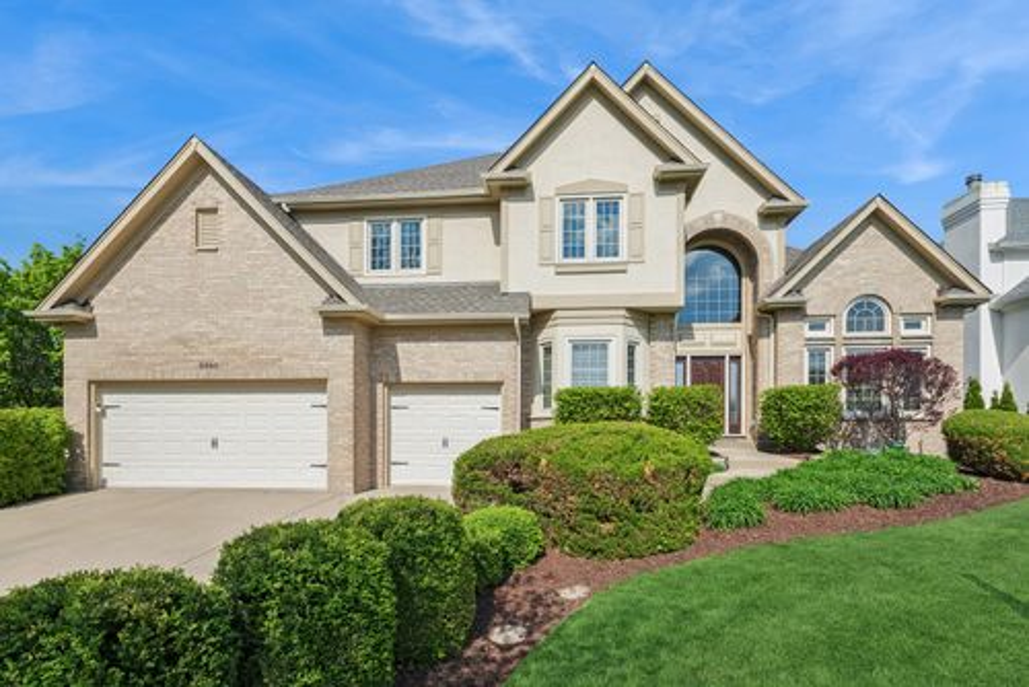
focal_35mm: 17
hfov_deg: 93.2
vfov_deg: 70.5
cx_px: 514
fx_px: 486
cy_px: 344
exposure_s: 1/320
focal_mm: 17
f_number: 11
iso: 400
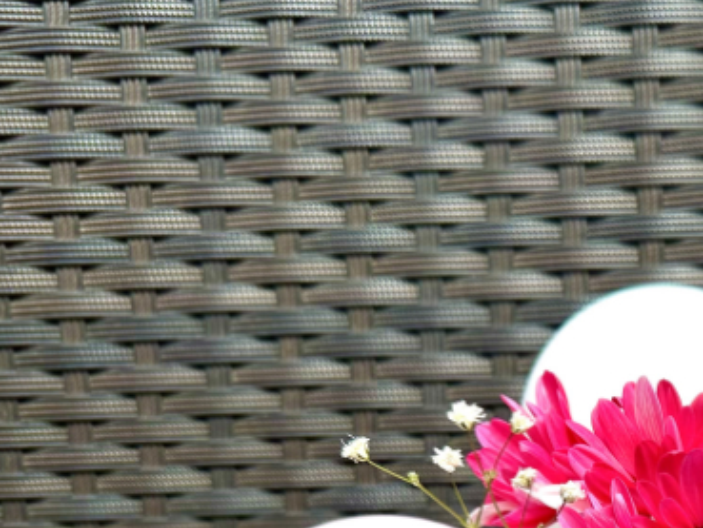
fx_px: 1320
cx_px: 846
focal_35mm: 65
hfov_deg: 26.5
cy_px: 688
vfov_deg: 20.6
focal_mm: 6.9
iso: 80
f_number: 1.8
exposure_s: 1/2809
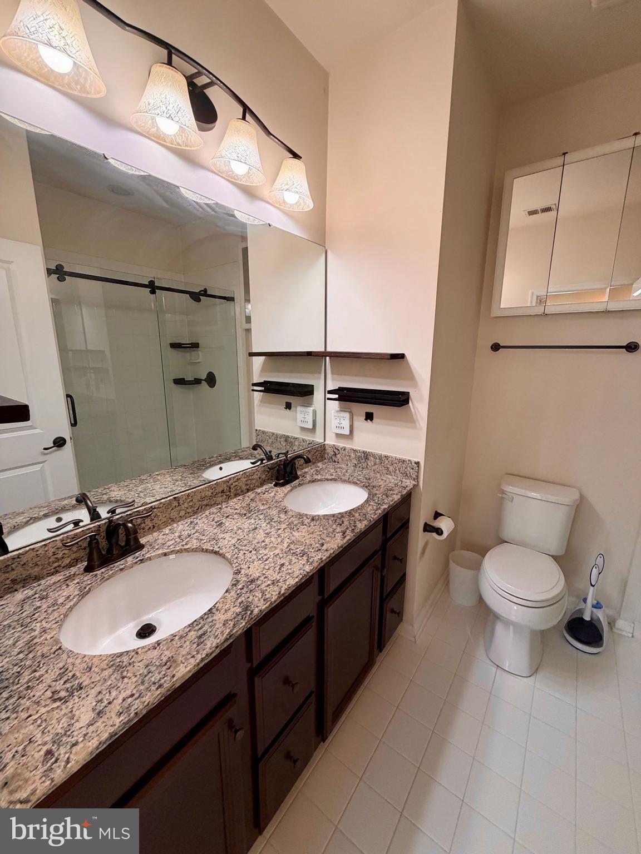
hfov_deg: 85.7
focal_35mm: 14
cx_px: 320
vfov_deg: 102.1
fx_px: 346
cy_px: 427
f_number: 2.2
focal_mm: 2.22
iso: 250
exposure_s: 1/120
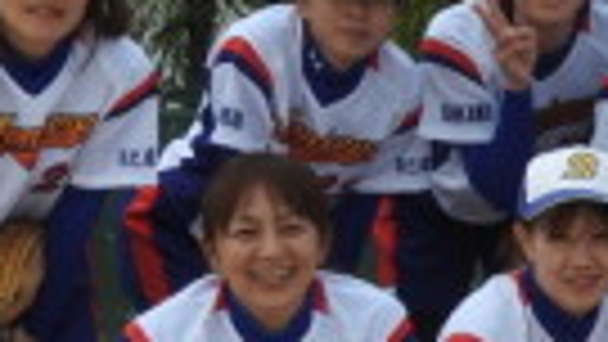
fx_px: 3128
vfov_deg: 6.3
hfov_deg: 10.5
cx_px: 1081
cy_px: 202
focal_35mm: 194
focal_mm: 7.2
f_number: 3.8
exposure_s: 1/800
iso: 100
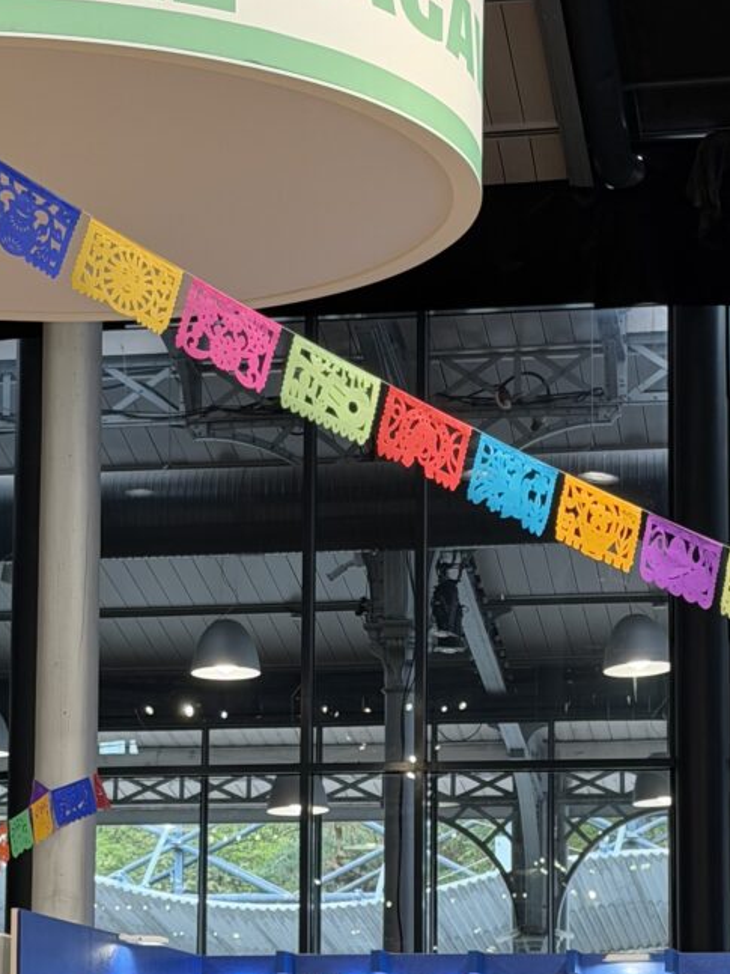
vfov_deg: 17.2
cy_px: 683
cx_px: 361
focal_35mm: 114
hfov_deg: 13.0
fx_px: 3207
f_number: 1.78
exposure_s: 1/100
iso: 64
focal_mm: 6.76
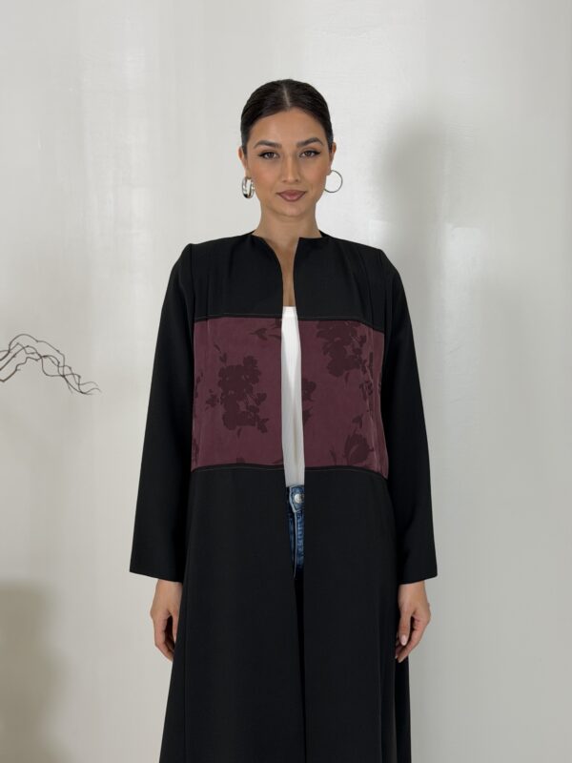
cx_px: 286
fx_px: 1058
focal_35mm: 48
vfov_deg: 39.7
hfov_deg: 30.3
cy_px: 382
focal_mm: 6.76
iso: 64
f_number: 1.78
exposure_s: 1/415
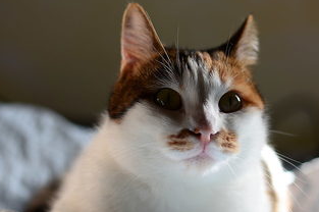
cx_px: 192
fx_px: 850
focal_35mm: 96
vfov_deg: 14.2
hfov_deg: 21.2
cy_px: 109
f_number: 2.5
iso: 100
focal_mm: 50
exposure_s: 1/160
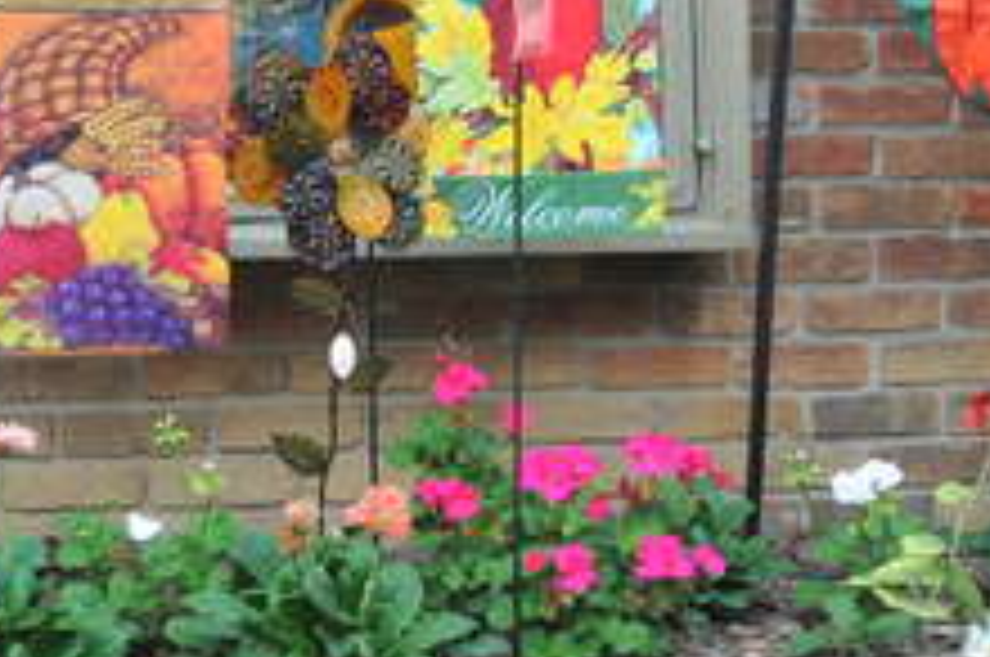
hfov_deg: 17.1
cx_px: 364
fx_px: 3295
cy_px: -70
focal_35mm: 120
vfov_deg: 11.2
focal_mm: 22
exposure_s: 1/125
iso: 400
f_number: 5.6
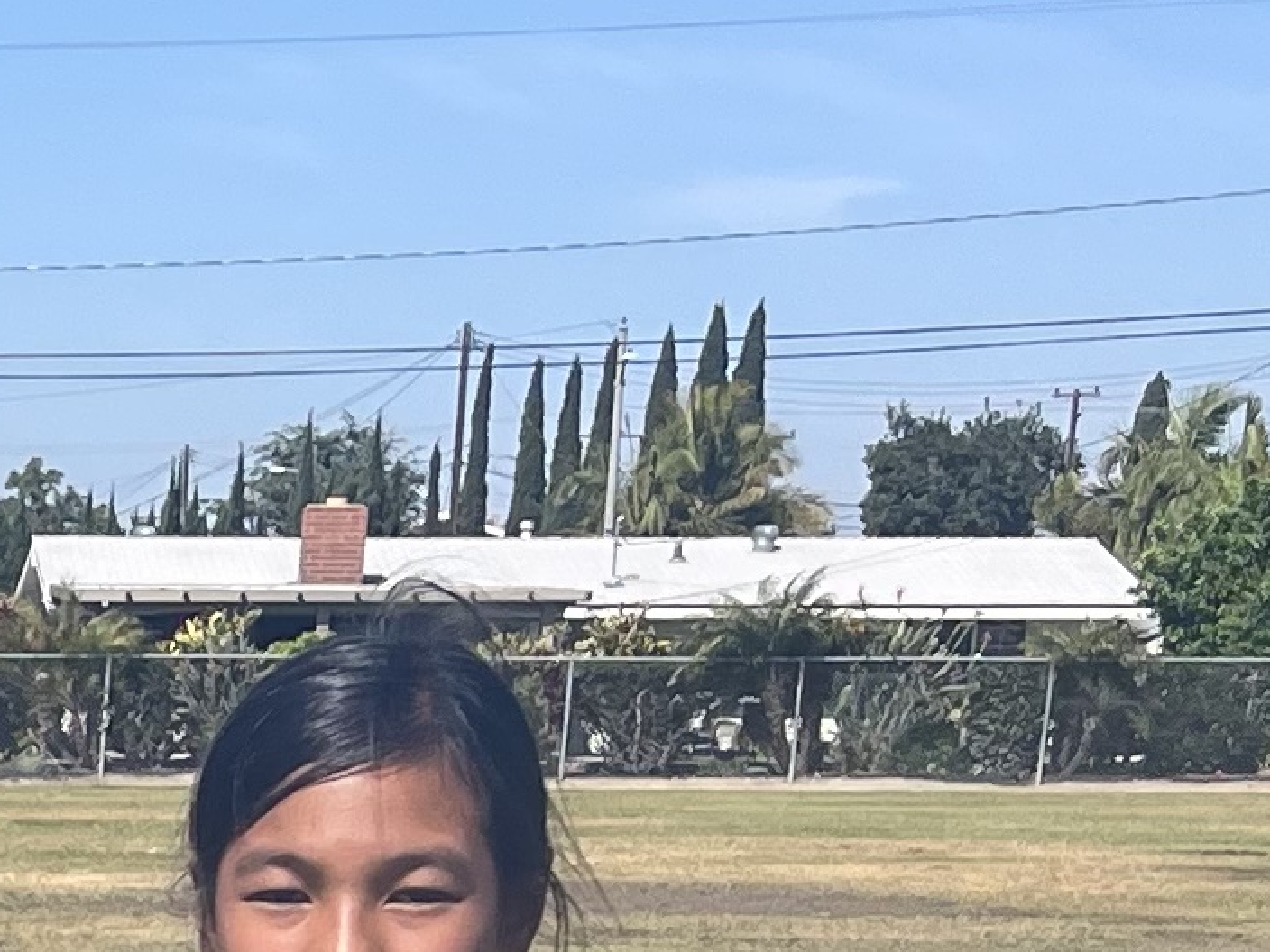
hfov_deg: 11.7
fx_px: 5467
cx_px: -1380
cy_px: 1920
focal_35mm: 149
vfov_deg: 9.3
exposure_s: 1/2571
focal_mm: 5.1
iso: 50
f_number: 1.6
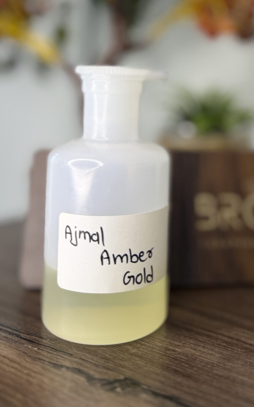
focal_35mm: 44
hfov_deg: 28.7
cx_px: 196
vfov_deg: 42.8
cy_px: 70
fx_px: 487
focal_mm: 6.76
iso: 64
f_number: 1.78
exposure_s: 1/165
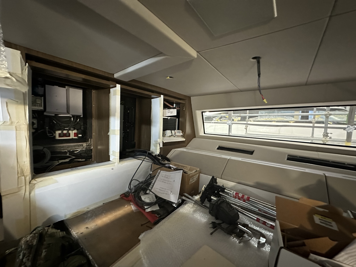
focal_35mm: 14
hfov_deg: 102.1
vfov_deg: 85.7
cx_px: 178
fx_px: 144
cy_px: 134
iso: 1000
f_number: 2.2
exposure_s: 1/34
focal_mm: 2.22
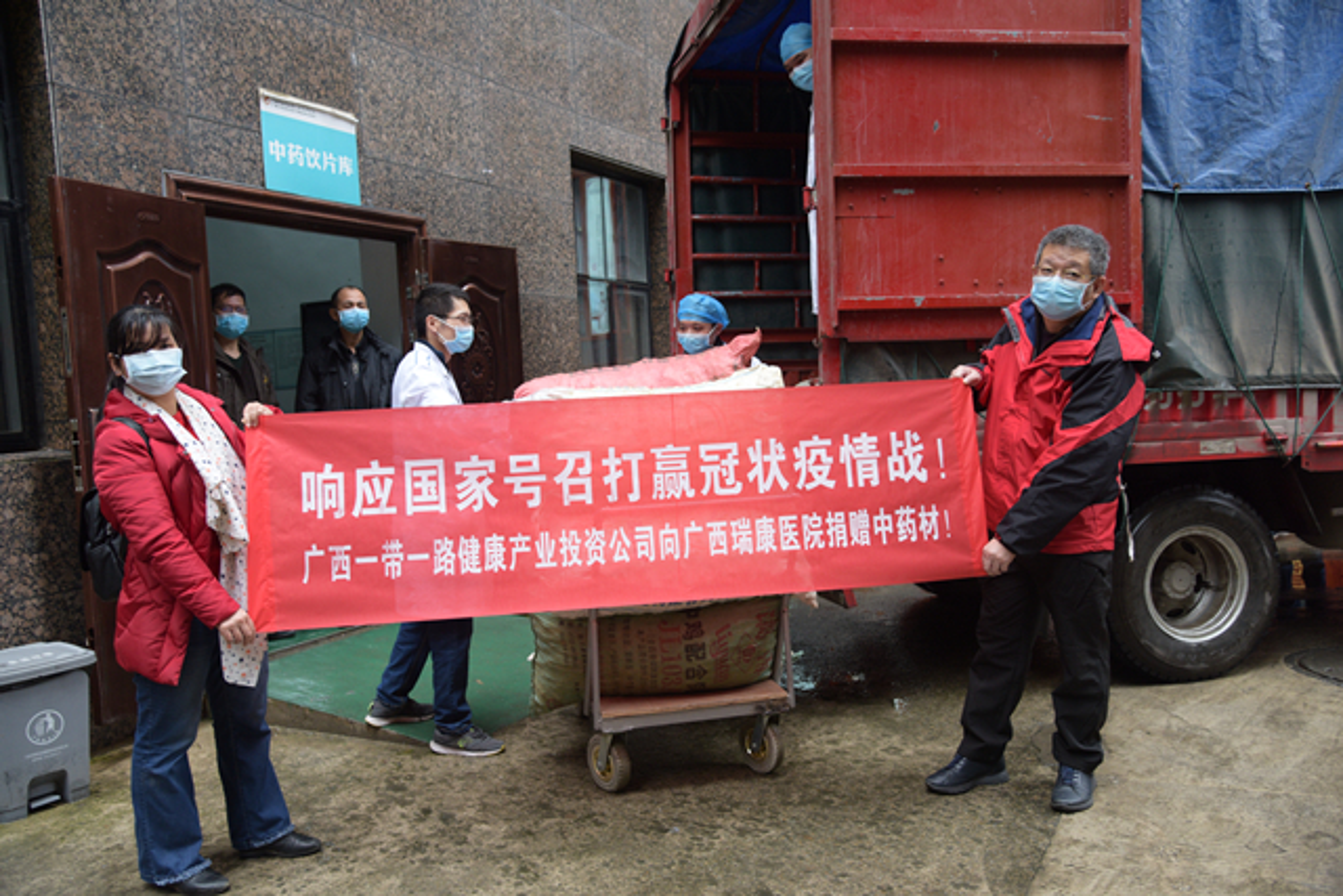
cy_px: 448
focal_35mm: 30
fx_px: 1119
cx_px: 672
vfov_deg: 43.6
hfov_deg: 61.9
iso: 800
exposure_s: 1/100
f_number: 4.5
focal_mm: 30
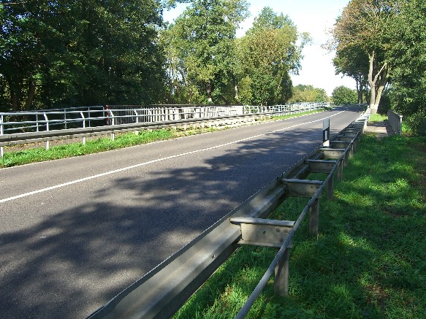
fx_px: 468
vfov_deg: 37.7
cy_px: 160
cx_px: 213
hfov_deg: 49.0
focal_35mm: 38
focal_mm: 7.9
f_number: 4
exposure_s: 1/200
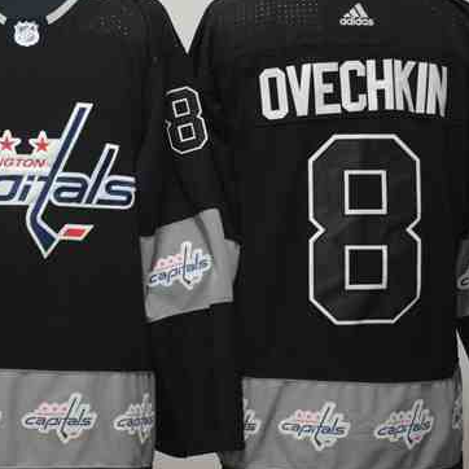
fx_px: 1380
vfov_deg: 19.3
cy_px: 203
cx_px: 172
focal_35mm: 90
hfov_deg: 19.3
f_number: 4.5
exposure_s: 1/80
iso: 4000
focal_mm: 32
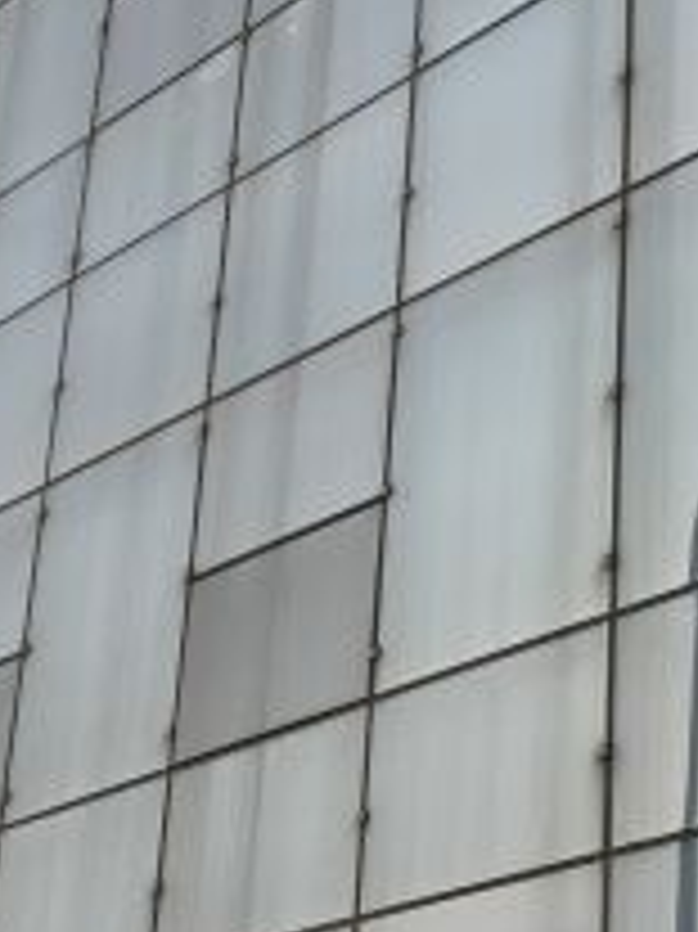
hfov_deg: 15.0
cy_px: 473
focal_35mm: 98
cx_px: 115
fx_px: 2637
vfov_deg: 20.0
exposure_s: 1/1282
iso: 25
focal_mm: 4.15
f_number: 2.2
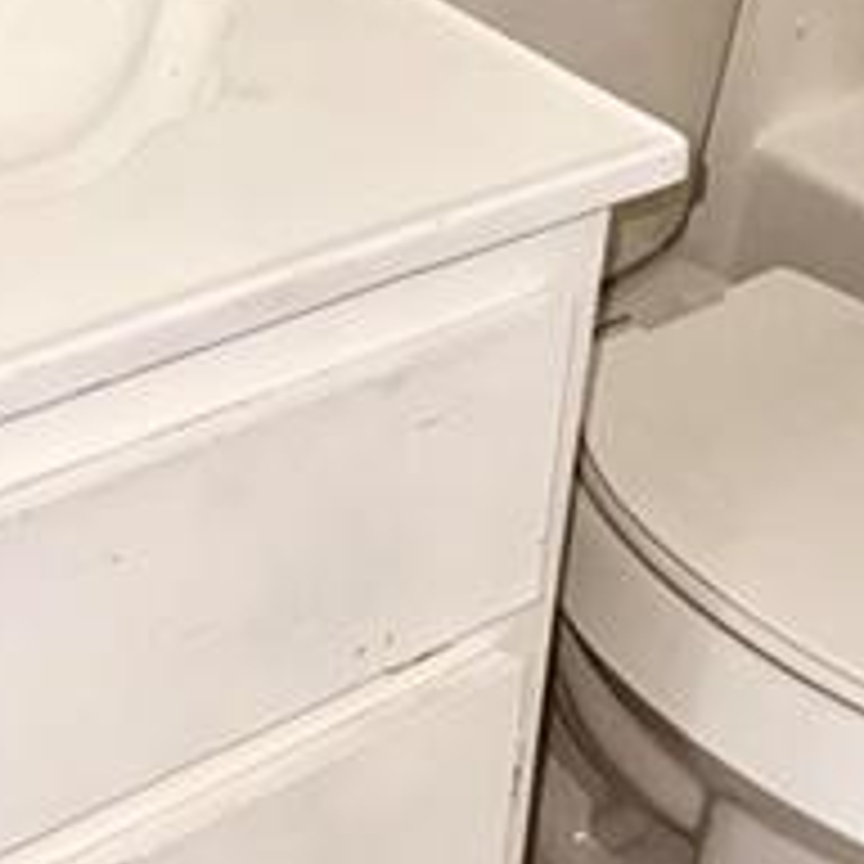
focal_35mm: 85
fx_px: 2400
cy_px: -536
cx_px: 40
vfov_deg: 17.7
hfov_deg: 19.9
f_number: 1.78
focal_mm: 6.76
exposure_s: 1/36
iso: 100
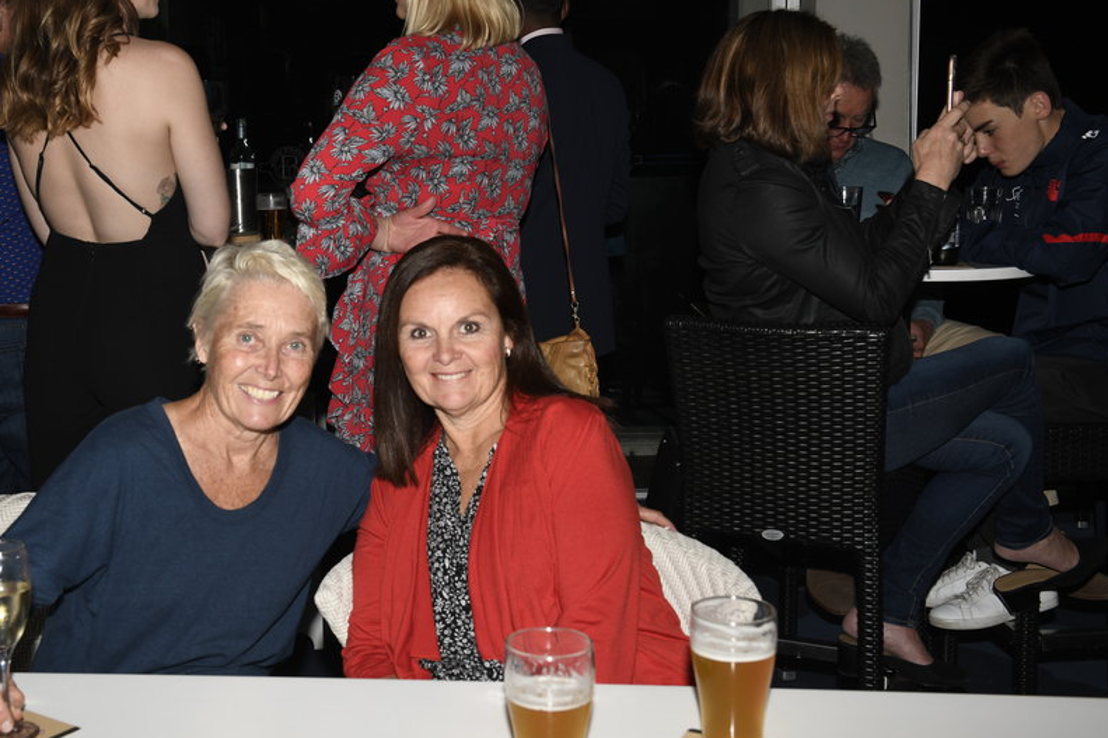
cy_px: 335
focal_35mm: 48
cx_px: 425
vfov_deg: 28.0
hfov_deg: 40.9
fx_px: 1477
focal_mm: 38
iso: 320
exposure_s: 1/125
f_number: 8
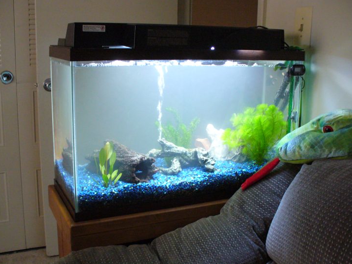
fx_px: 417
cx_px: 169
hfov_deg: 45.8
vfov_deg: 35.1
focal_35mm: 41
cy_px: 143
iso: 200
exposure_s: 1/8
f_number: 2.8
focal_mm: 6.1
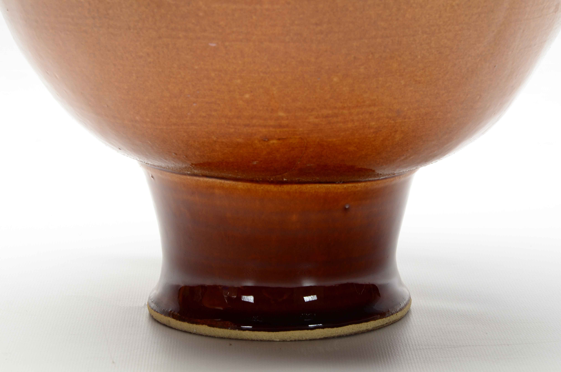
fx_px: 2449
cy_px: 186
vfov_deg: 8.7
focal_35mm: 158
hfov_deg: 13.1
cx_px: 280
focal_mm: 105
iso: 250
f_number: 14
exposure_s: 1/160
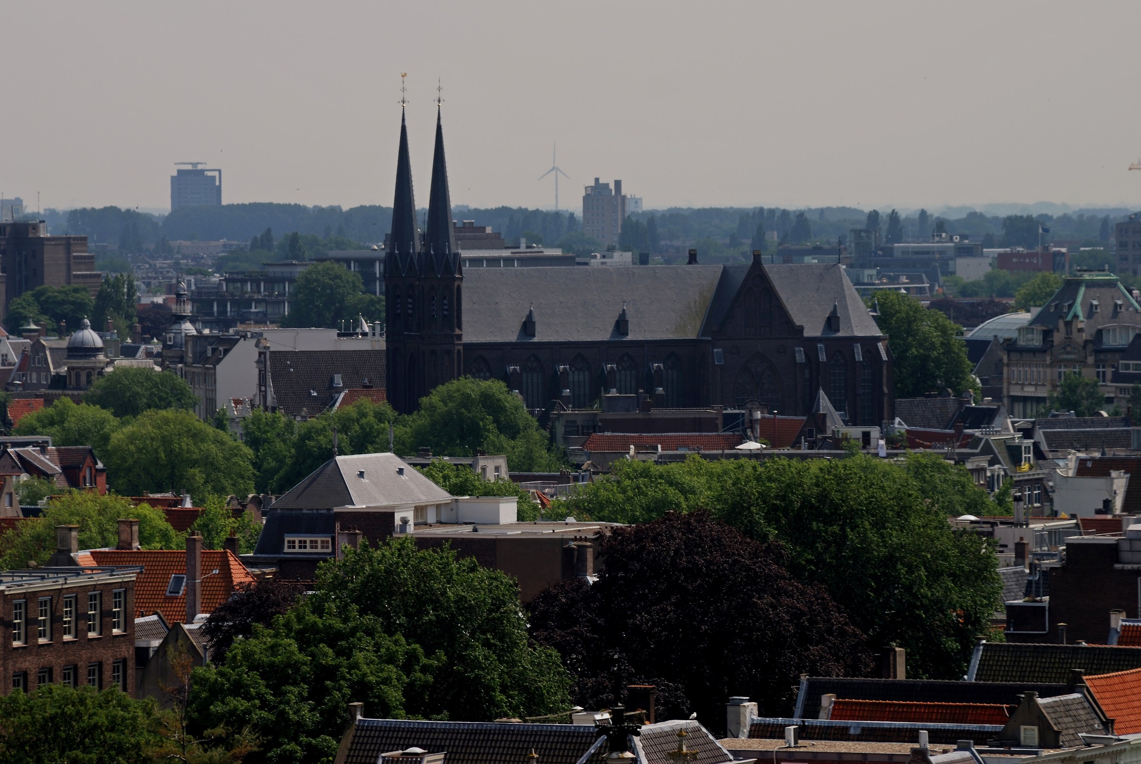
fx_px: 8091
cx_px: 570
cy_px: 382
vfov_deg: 5.4
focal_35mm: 255
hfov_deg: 8.1
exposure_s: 1/125
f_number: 9
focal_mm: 170
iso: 125
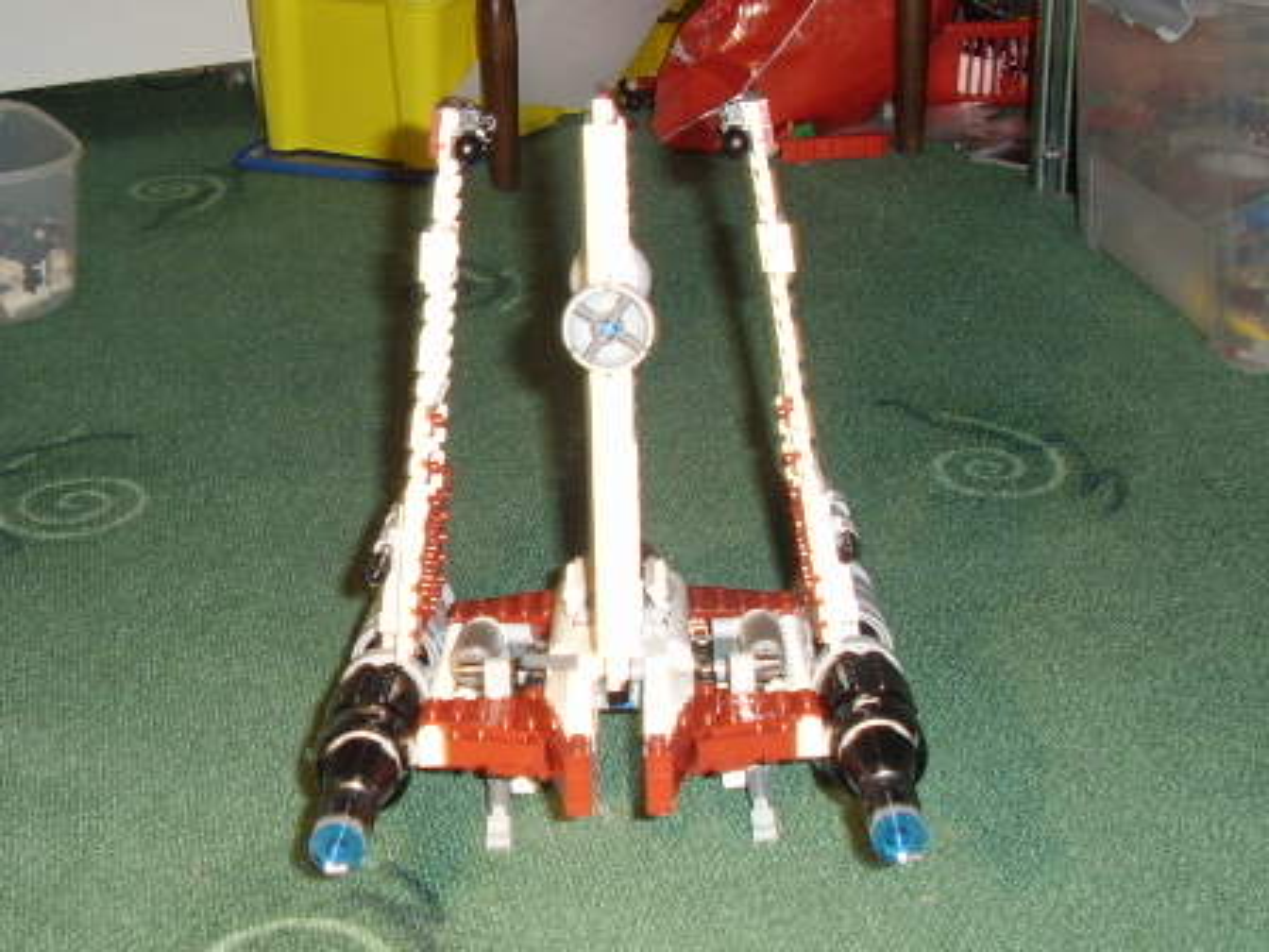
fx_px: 1100
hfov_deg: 60.0
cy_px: 476
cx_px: 634
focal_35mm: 30
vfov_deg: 46.8
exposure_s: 1/30
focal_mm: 5.8
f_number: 2.9
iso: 183
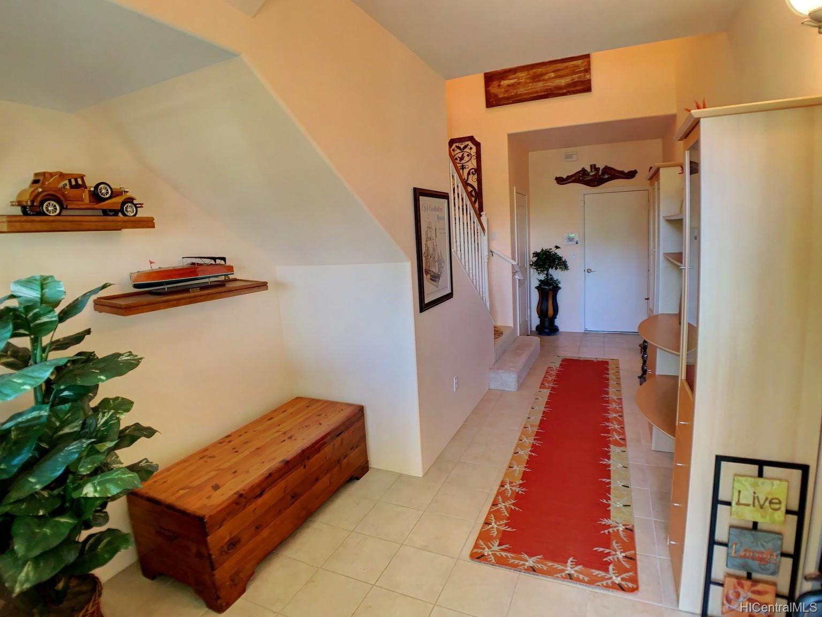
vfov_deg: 53.1
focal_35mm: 26
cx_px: 411
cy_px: 308
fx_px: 617
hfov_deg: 67.3
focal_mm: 4.25
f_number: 1.8
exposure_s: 1/30
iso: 64
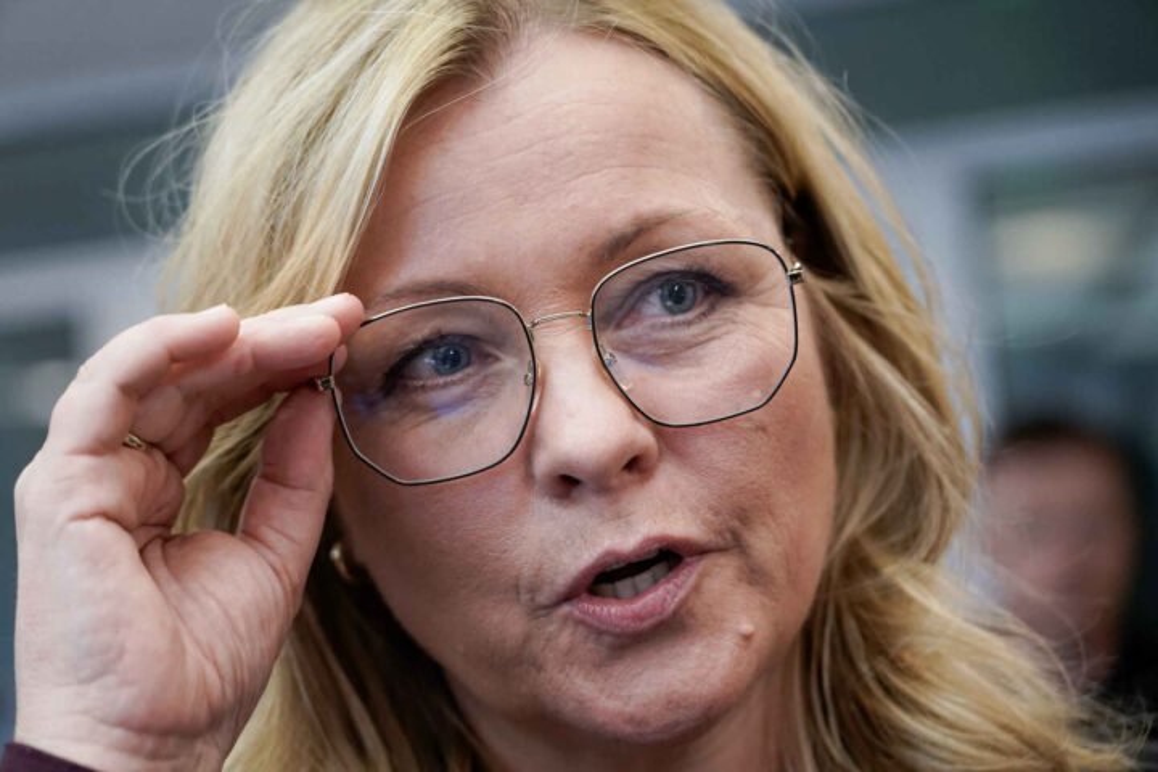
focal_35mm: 86
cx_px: 579
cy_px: 386
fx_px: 2766
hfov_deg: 23.6
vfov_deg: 15.9
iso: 3200
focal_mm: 86
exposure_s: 1/200
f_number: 4
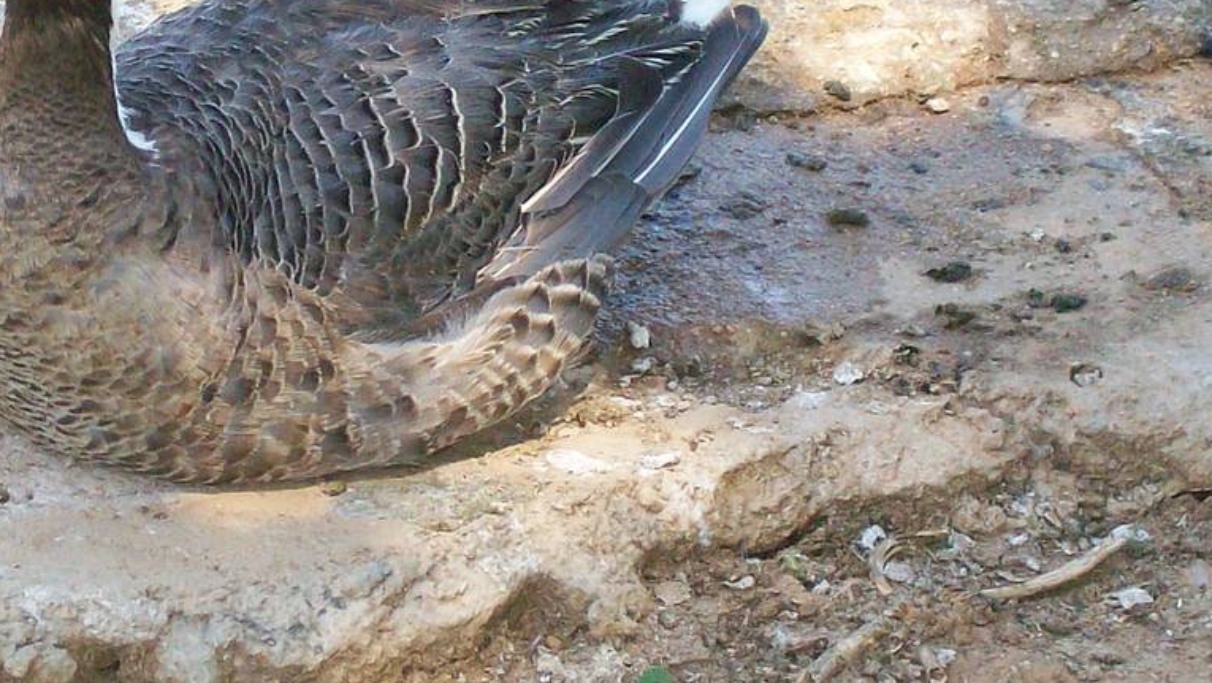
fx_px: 6366
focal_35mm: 198
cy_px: 192
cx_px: 350
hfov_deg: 10.9
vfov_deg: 6.1
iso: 140
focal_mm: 14.3
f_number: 4.3
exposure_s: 1/189
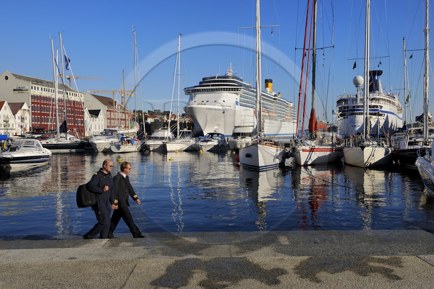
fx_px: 434
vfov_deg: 36.8
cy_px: 144
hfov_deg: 53.2
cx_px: 217
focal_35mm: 36
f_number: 18
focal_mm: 36
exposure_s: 1/160
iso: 200
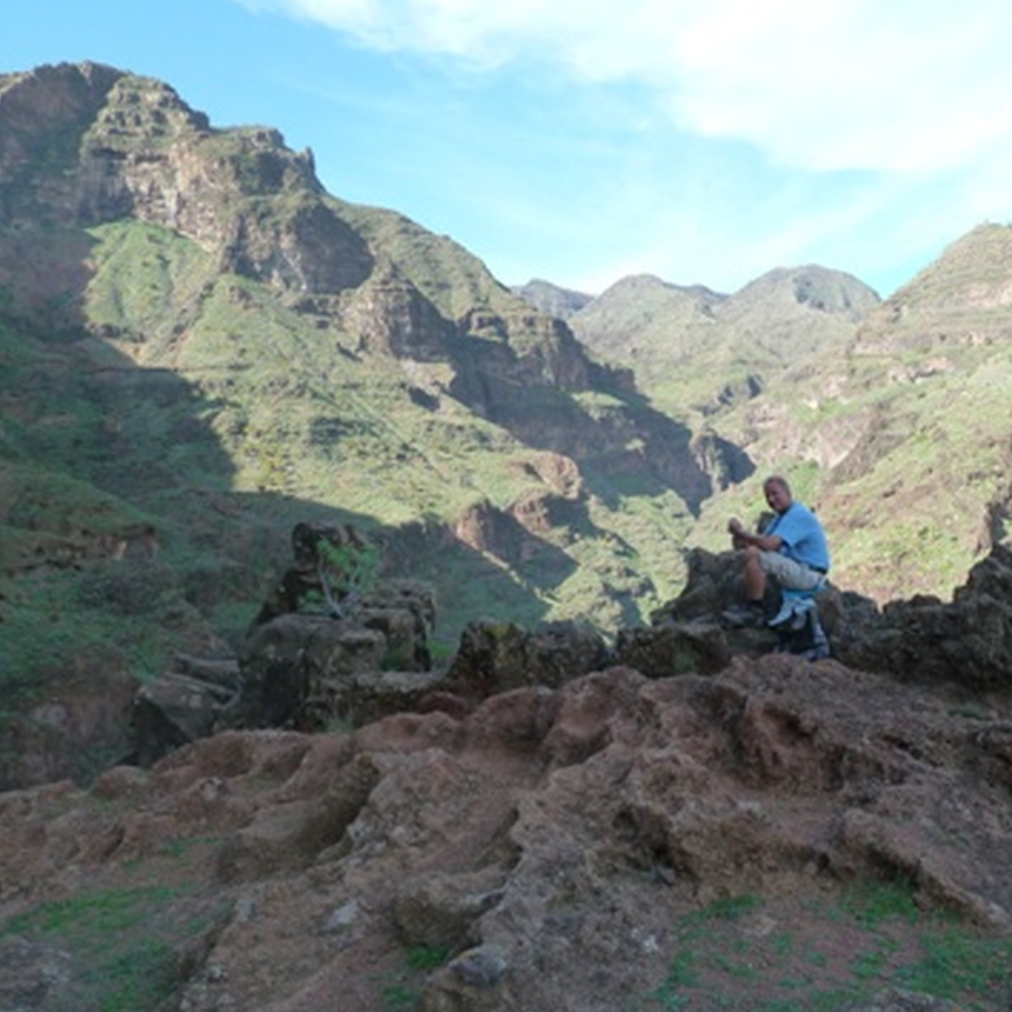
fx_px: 992
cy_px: 500
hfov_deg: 52.9
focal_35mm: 30
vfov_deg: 54.0
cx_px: 683
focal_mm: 4.1
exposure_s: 1/200
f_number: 4
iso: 125
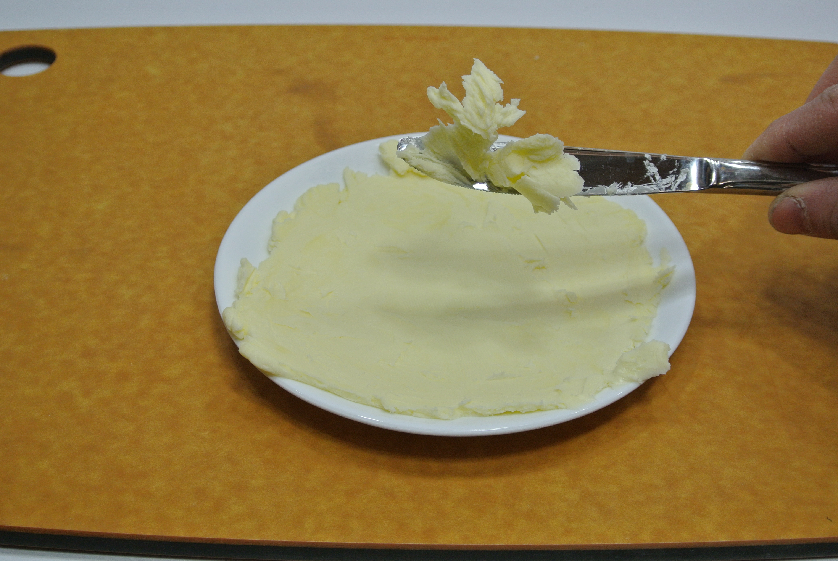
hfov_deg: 38.8
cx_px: 419
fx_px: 1189
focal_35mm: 51
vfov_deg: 26.6
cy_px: 280
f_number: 4.8
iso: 320
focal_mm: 18.9
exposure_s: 1/125
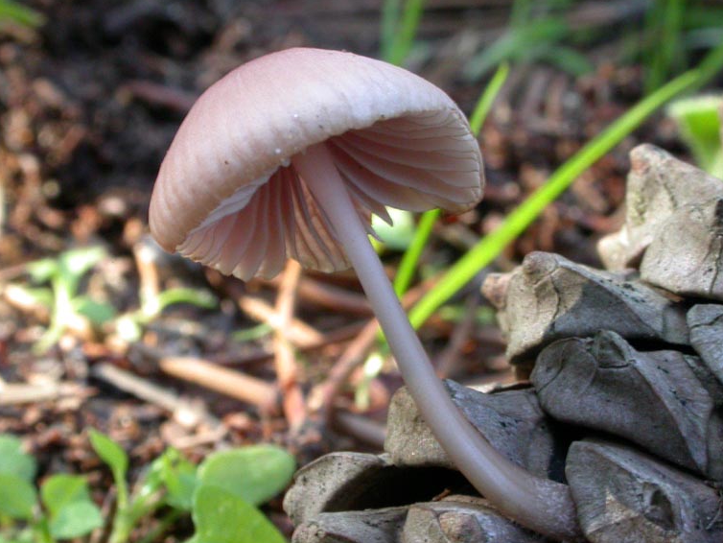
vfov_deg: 9.3
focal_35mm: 160
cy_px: 300
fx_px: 3343
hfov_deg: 12.3
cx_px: 372
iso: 200
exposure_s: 1/8
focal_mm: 29.5
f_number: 9.8
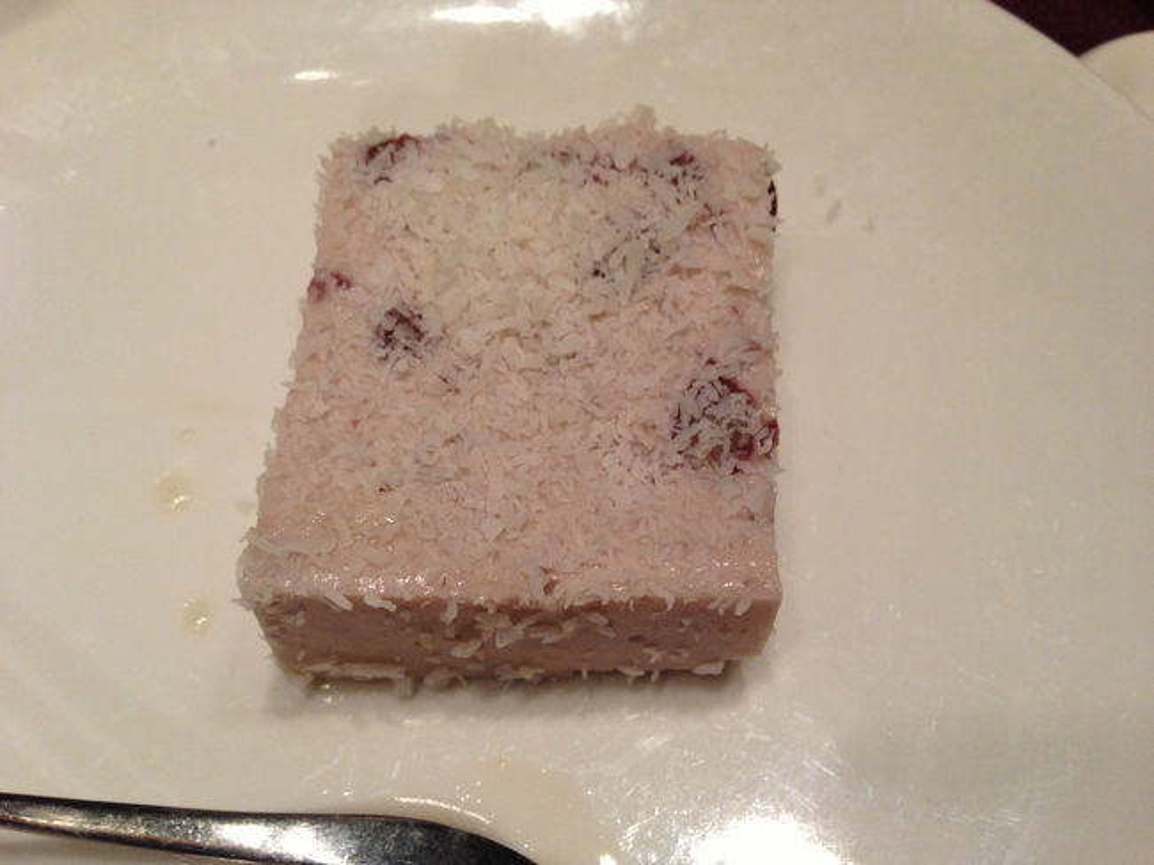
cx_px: 577
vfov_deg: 42.9
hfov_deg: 55.4
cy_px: 432
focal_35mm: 33
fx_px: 1100
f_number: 2.4
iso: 160
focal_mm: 4.13
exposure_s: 1/20
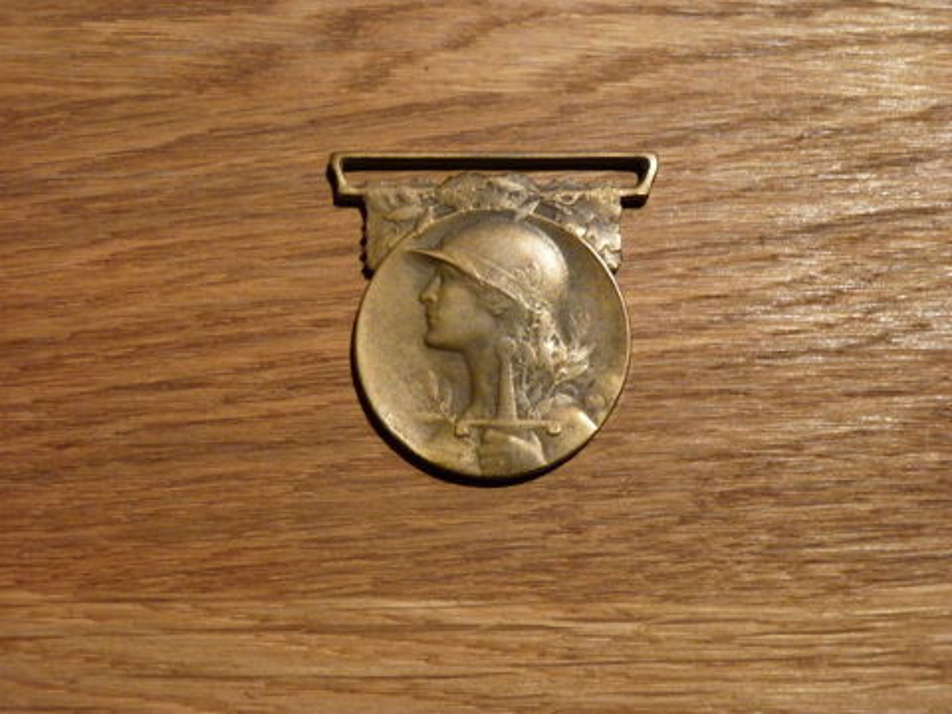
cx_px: 476
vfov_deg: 32.2
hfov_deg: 42.1
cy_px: 357
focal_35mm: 45
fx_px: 1238
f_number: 3
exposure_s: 1/15
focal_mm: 8
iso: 400
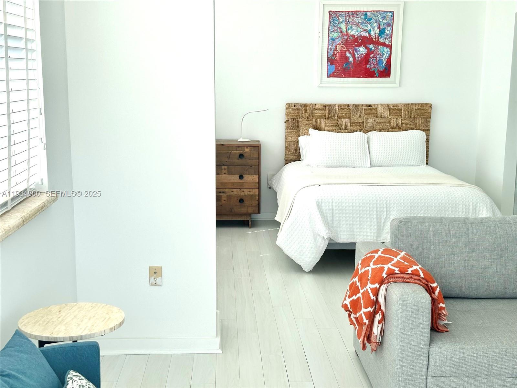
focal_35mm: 48
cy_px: 194
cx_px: 258
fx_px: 717
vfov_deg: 30.3
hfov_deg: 39.7
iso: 64
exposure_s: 1/694
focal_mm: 6.86
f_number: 1.78
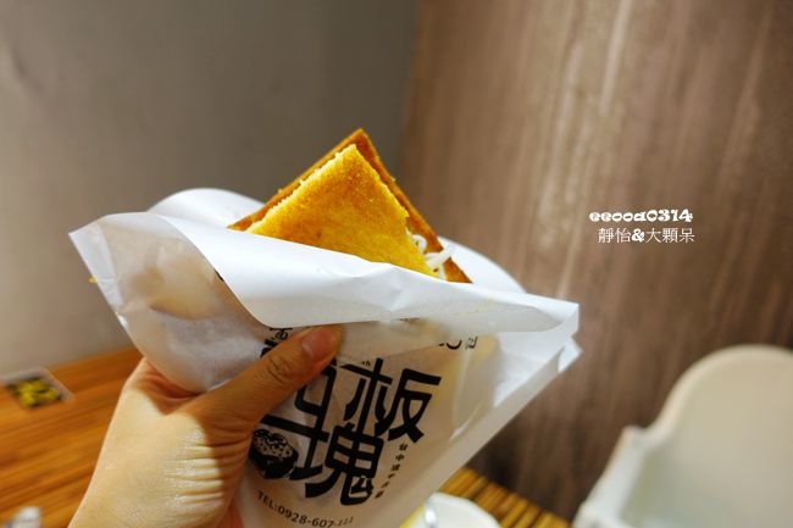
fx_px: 529
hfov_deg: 73.8
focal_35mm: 24
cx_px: 396
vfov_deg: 53.1
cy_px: 264
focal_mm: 8.8
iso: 160
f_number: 1.8
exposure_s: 1/30
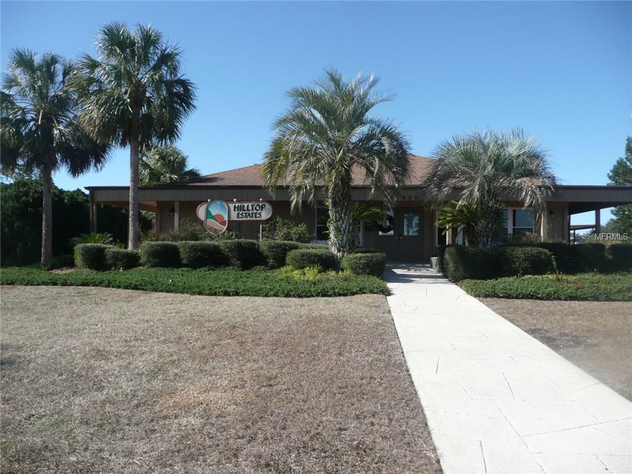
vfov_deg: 49.7
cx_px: 316
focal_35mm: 28
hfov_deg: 63.4
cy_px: 237
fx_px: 511
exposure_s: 1/640
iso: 100
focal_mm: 4.6
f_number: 3.3
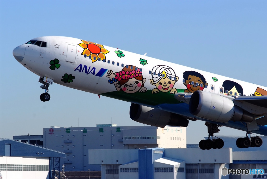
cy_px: 90
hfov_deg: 9.4
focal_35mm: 218
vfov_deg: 6.3
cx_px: 134
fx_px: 1618
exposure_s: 1/1140
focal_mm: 145
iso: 500
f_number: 10
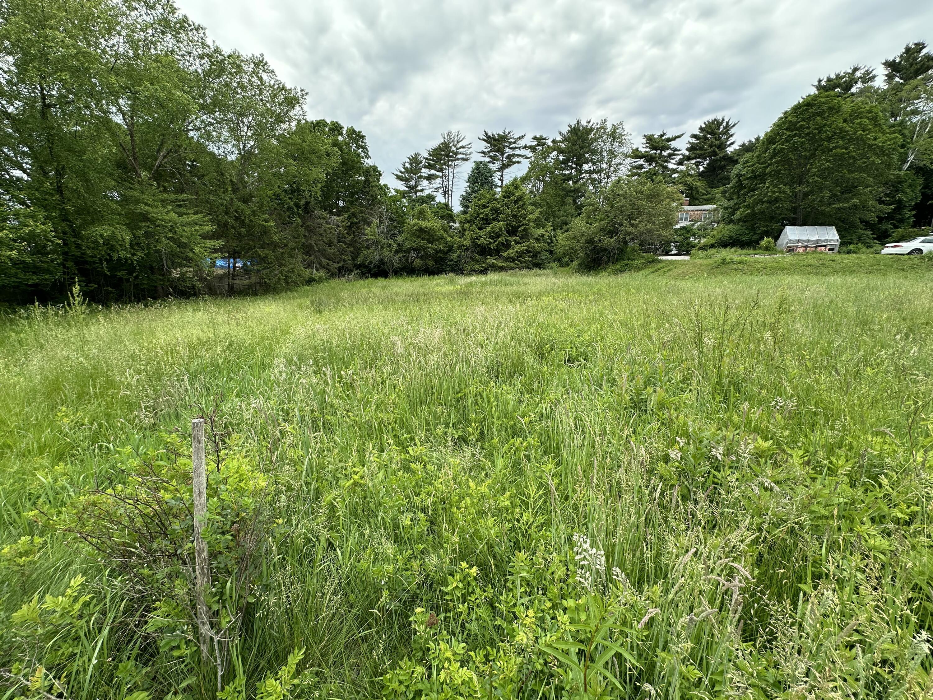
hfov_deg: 102.1
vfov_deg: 85.7
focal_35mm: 14
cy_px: 350
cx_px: 466
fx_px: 377
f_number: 2.2
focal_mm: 2.22
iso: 40
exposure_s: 1/535
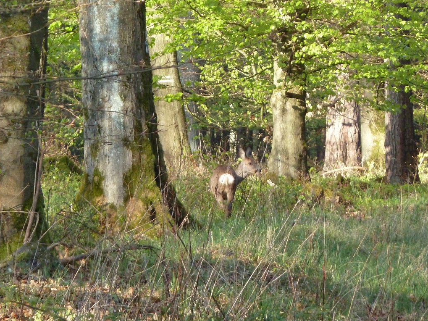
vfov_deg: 3.7
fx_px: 4957
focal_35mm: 401
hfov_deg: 4.9
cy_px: 160
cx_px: 213
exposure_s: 1/100
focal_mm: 49.2
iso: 400
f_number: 4.9
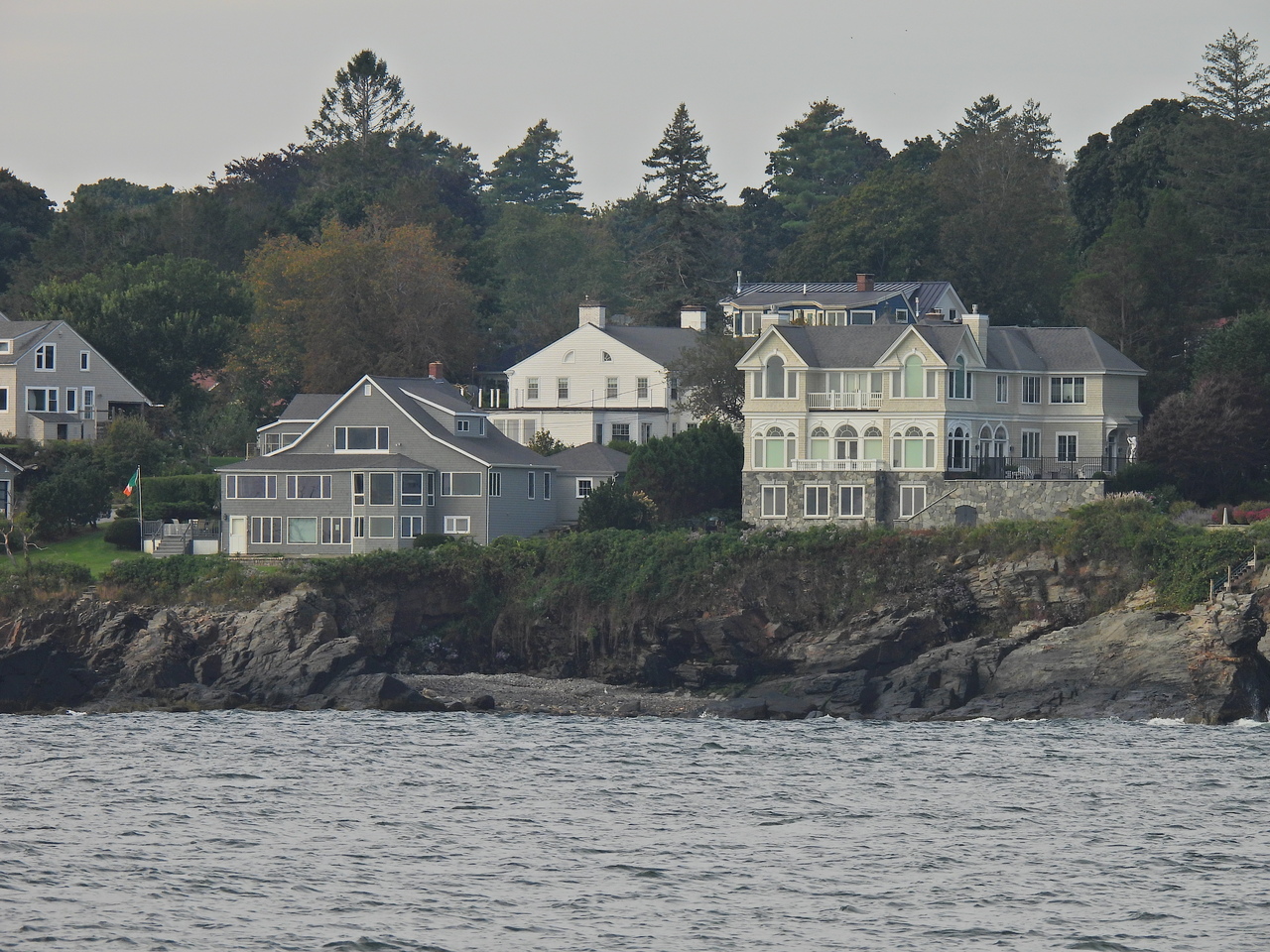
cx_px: 635
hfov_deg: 5.0
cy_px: 476
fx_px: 14675
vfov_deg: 3.7
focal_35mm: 400
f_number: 5
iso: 100
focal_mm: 71.4
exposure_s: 1/640
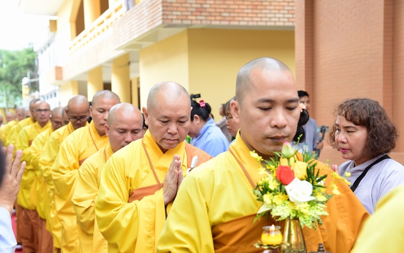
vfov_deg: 21.0
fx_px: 683
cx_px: 208
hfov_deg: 33.0
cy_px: 134
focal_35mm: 62
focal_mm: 58
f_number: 5.6
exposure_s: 1/100
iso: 250
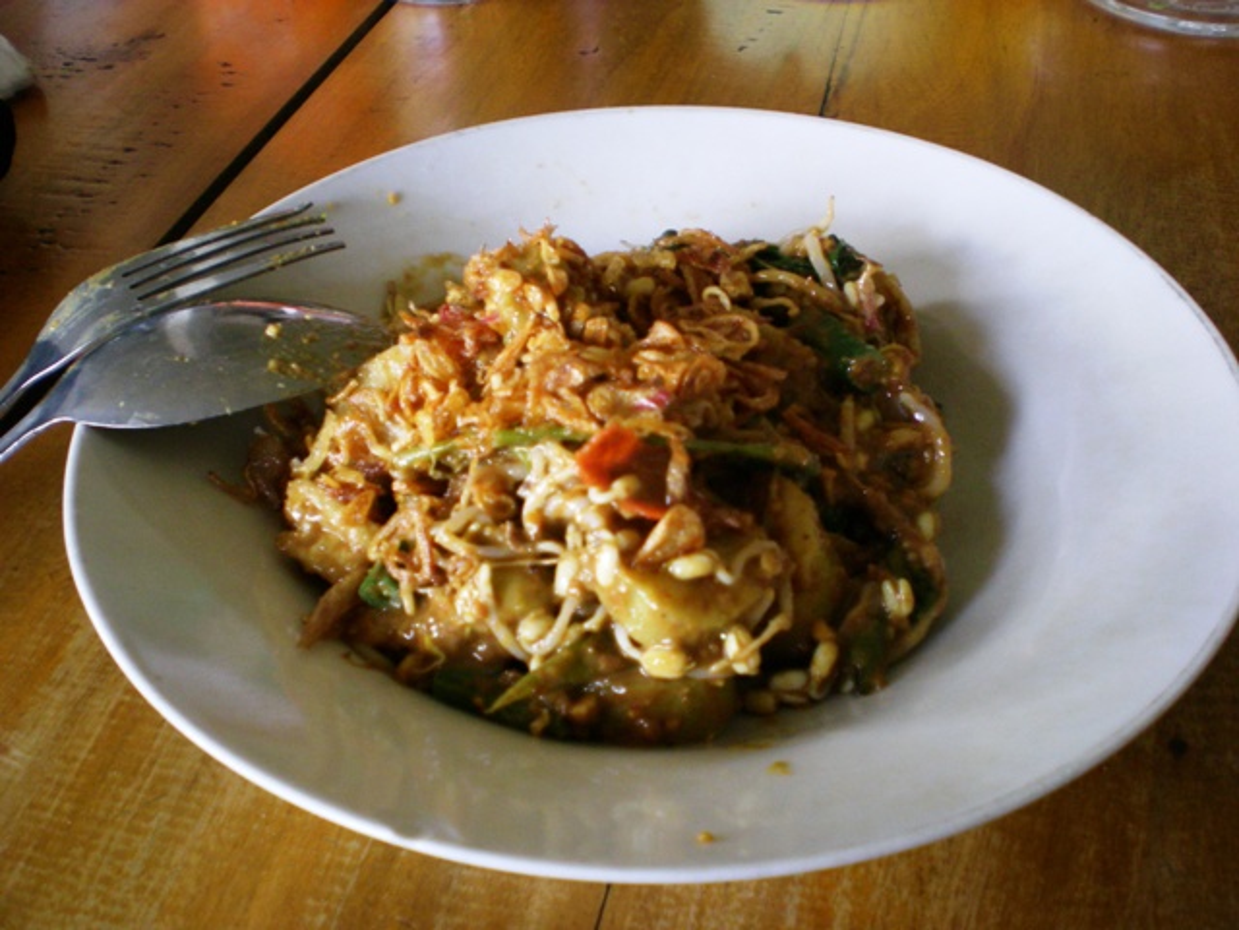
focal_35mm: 38
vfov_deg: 37.7
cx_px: 620
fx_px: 1360
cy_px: 465
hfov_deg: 49.0
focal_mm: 6.3
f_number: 3.1
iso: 200
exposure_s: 1/47.2
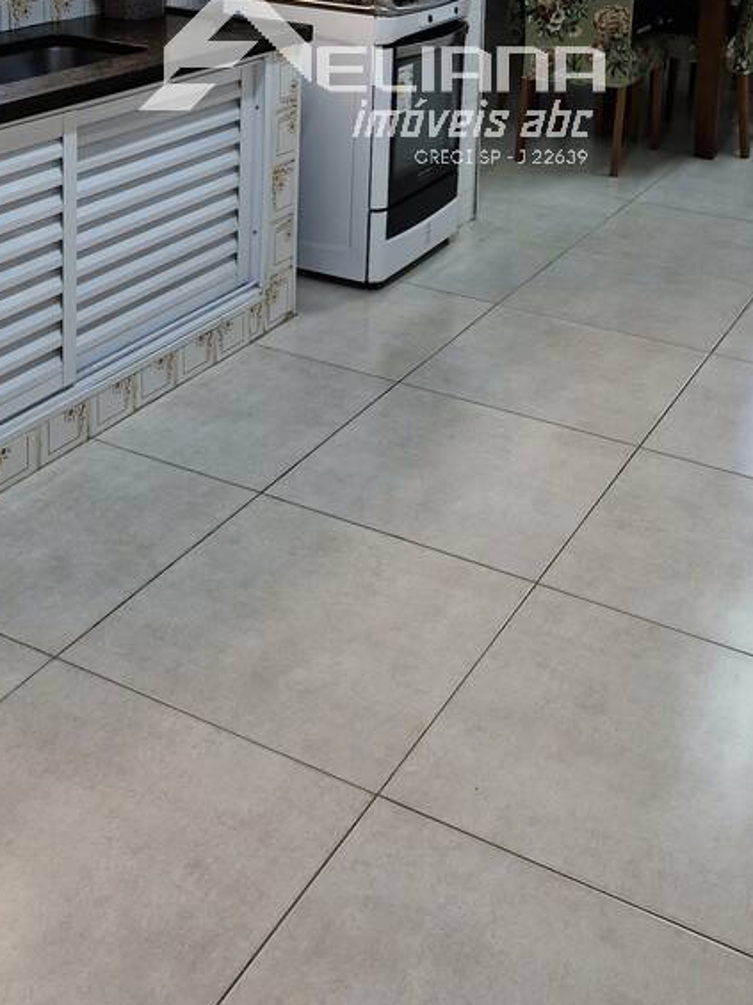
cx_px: 385
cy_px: 69
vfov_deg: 39.3
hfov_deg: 32.8
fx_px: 1278
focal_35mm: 44
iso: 100
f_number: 1.8
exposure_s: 1/120
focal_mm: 5.54
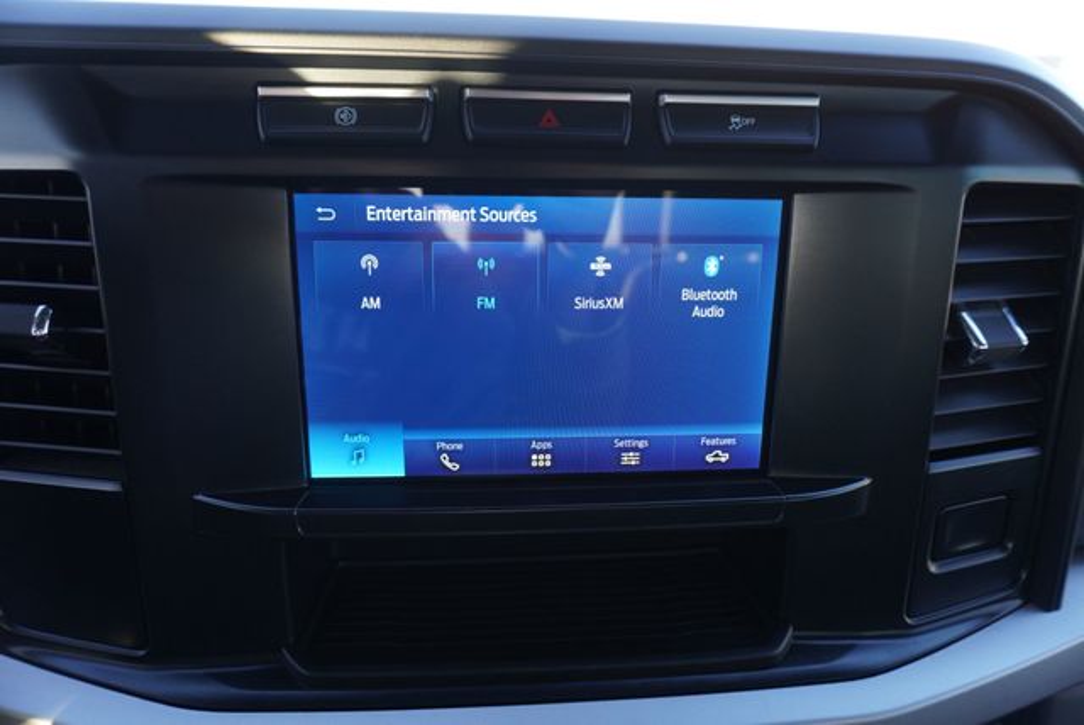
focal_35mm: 24
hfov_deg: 73.7
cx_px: 542
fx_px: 723
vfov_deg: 53.2
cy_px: 362
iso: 400
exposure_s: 1/60
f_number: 4
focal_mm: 16
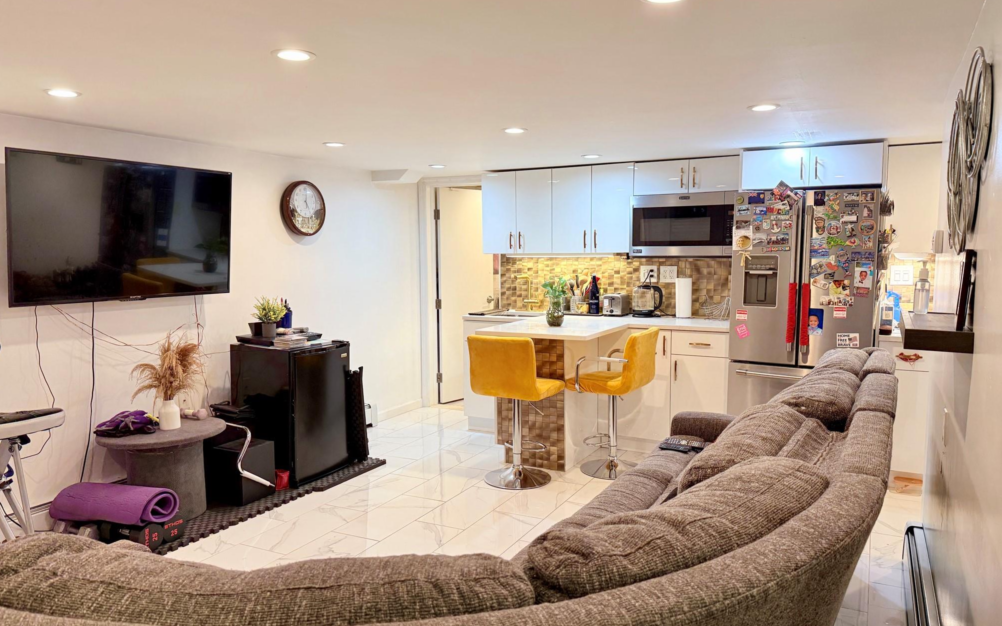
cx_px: 500
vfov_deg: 47.6
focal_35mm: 26
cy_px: 322
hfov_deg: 70.4
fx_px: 710
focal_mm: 6.76
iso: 160
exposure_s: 1/120
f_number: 1.78
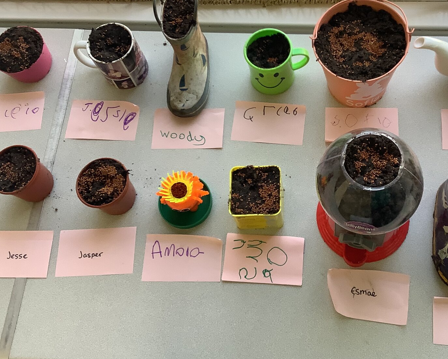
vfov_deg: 33.2
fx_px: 597
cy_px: 124
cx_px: 287
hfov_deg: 40.8
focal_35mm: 45
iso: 64
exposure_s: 1/100
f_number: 2.4
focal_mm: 3.3
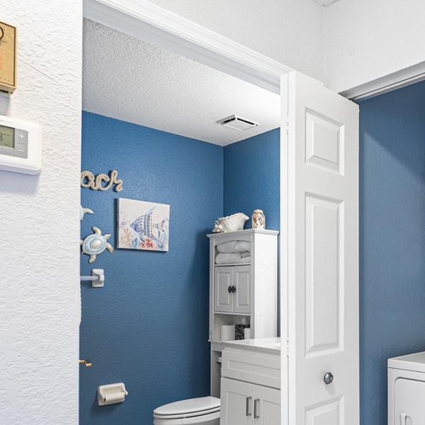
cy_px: 289
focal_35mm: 32
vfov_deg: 50.0
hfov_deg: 45.0
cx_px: 404
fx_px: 444
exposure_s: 3.2
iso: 100
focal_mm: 16
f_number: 9
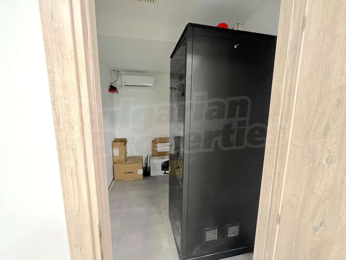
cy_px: 130
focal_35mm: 13
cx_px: 173
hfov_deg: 106.2
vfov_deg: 89.9
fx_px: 130
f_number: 1.8
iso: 800
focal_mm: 1.57
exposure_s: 1/33
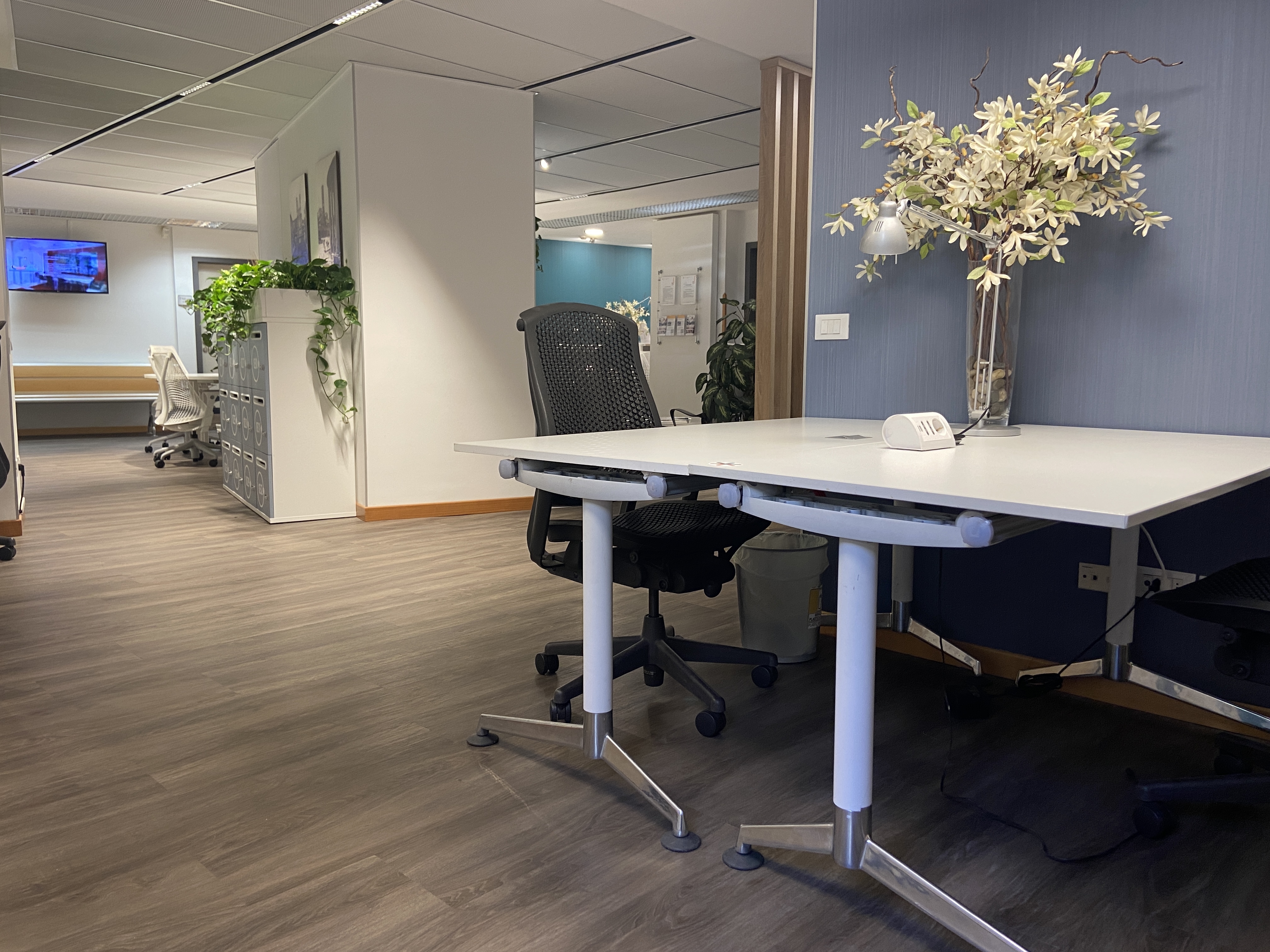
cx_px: 635
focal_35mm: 26
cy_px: 476
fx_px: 954
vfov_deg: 53.1
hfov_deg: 67.3
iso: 100
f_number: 1.8
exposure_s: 1/50
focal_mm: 4.25
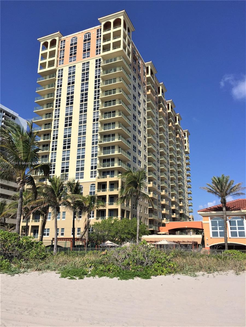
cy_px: 164
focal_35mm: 29
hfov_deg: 48.2
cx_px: 123
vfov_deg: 61.7
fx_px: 275
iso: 32
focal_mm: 4.15
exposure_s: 1/3968
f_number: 2.2
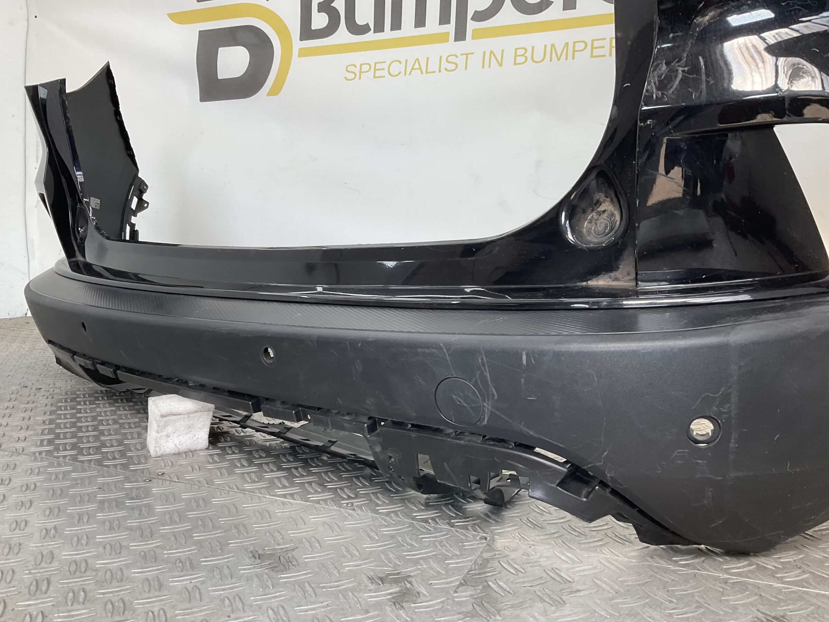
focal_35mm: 31
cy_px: 327
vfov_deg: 45.4
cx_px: 387
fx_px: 742
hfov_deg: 58.3
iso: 16
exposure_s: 1/126
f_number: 1.8
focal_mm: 3
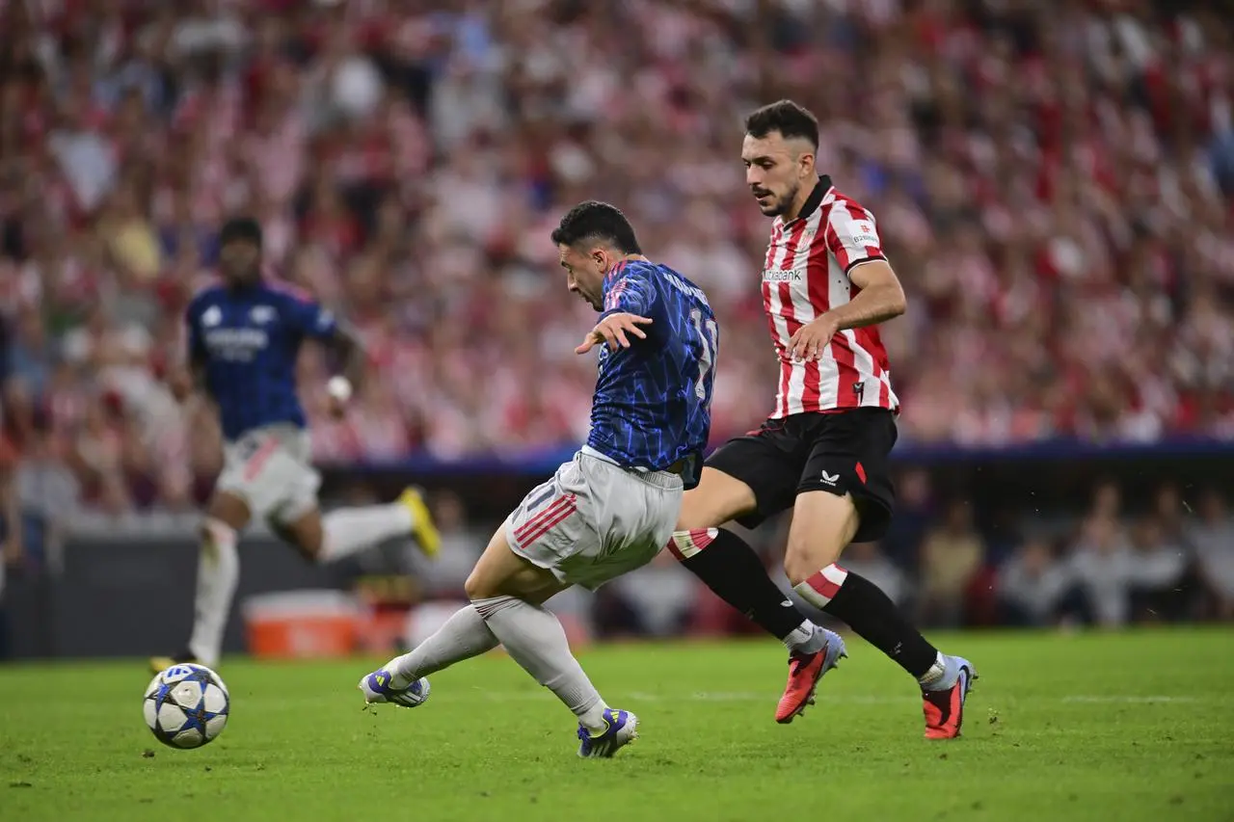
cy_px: 411
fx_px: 13708
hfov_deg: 5.2
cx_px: 617
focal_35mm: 400
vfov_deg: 3.4
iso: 2000
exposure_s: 1/2500
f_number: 2.8
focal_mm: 400
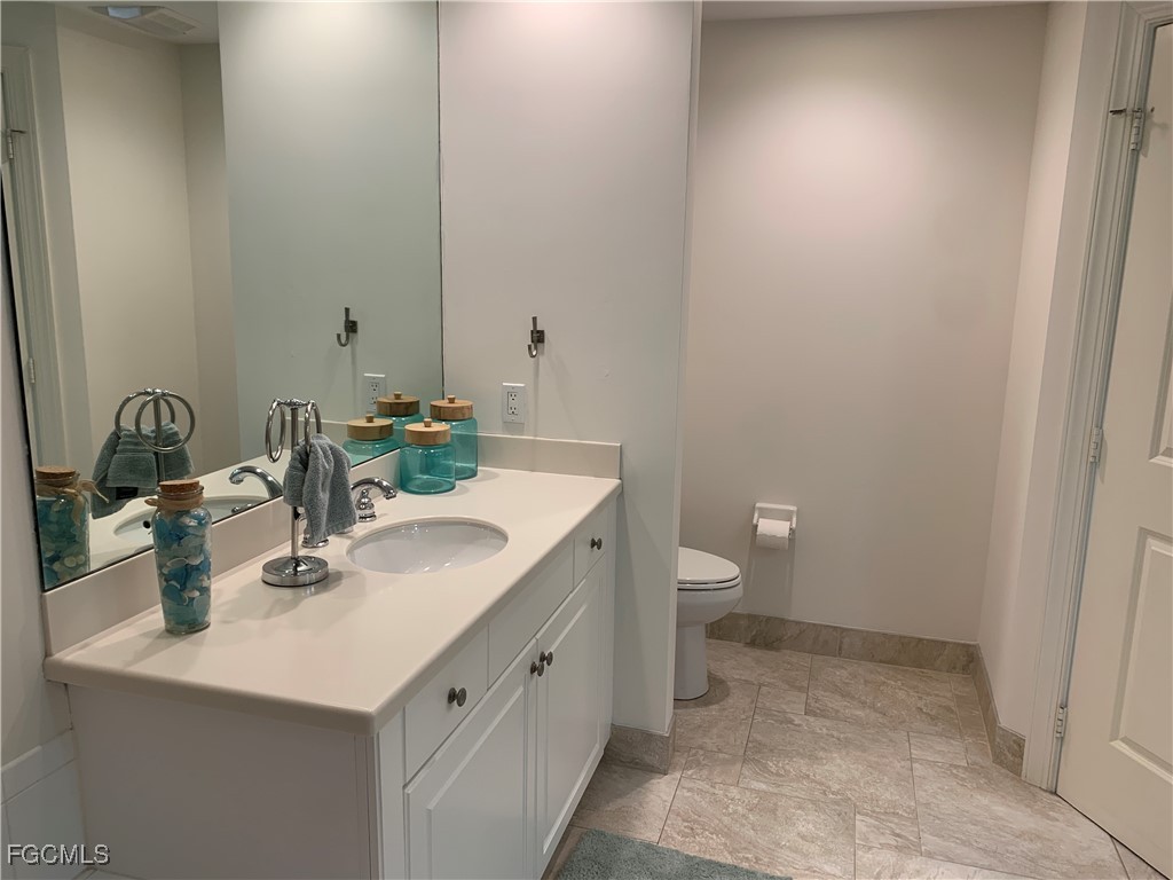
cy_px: 440
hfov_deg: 67.3
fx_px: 881
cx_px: 586
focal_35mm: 26
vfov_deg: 53.1
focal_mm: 4.25
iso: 50
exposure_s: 1/60
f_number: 1.8
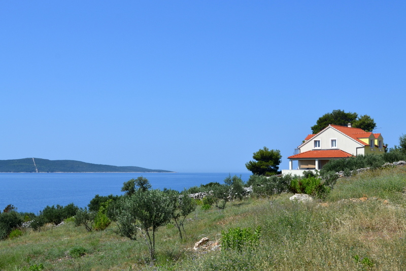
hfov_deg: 43.6
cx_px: 203
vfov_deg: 29.9
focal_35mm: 45
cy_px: 136
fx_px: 508
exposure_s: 1/250
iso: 100
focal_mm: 30
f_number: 8
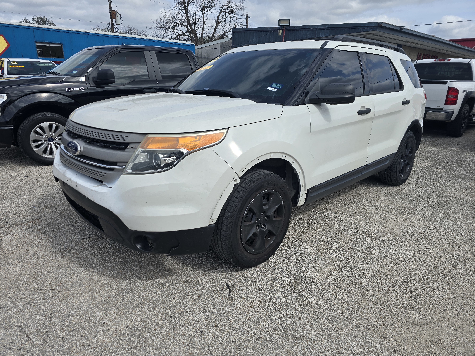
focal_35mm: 23
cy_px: 178
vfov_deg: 58.9
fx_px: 316
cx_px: 238
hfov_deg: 73.9
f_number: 1.7
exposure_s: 1/994
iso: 12
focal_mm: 6.3
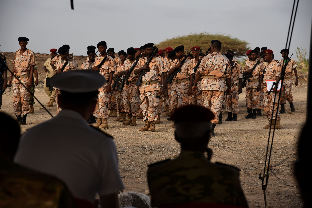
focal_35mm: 92
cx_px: 156
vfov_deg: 14.9
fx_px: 798
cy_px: 104
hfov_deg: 22.1
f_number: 5.6
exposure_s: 1/500
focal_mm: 92
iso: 250
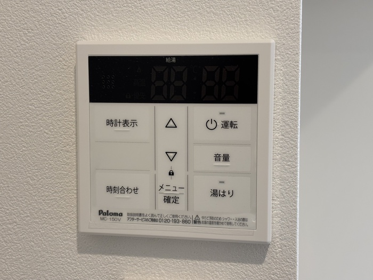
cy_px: 140
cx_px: 186
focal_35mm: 52
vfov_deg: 28.0
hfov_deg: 36.8
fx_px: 560
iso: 80
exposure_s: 1/60
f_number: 1.6
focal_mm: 5.96
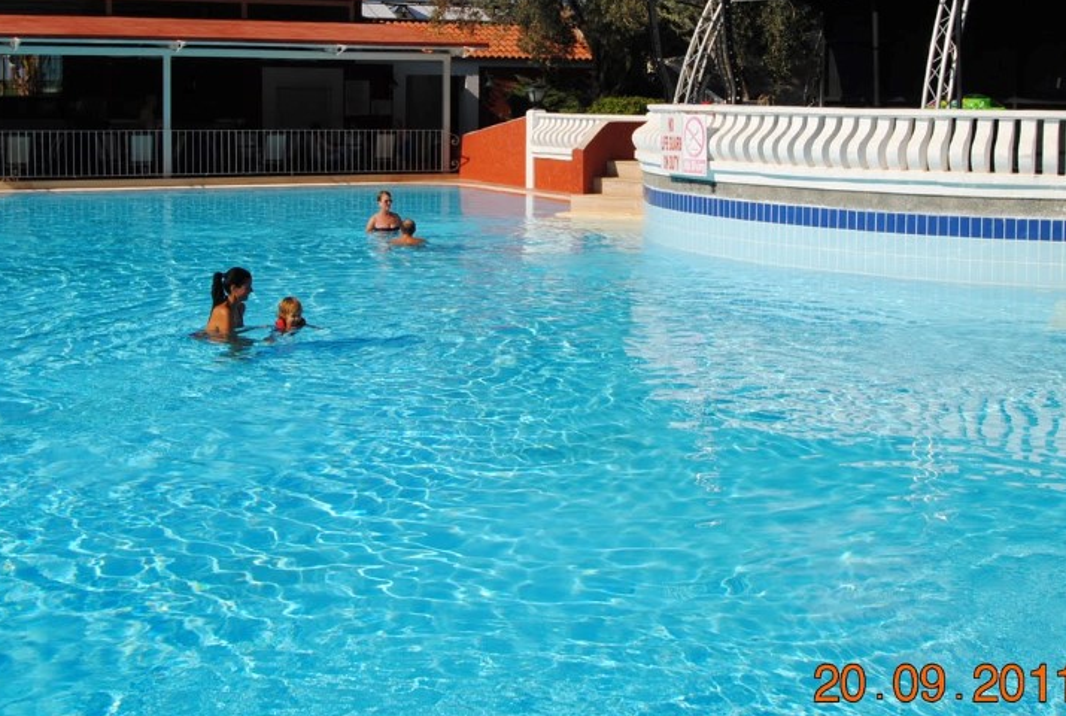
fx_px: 1424
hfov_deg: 41.0
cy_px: 197
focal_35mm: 48
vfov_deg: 27.9
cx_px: 547
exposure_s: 1/320
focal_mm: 20
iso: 100
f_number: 9
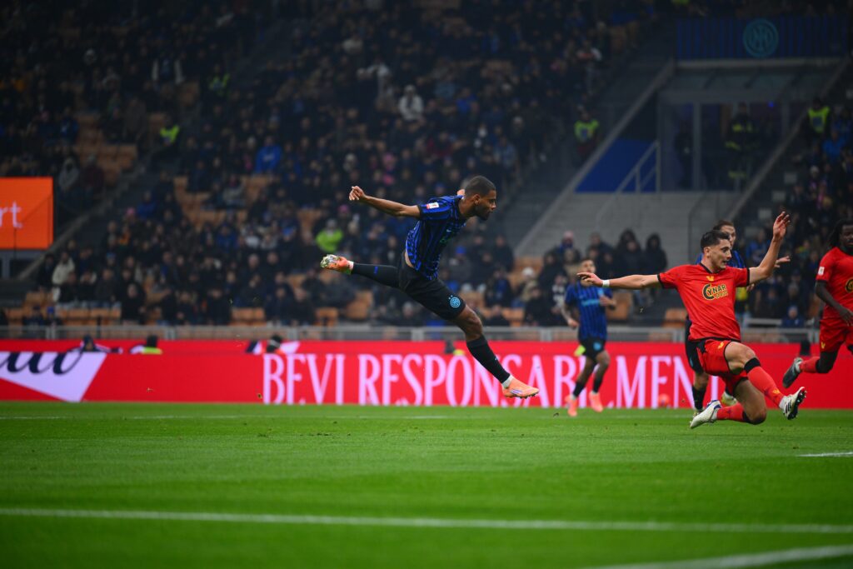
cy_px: 284
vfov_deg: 6.9
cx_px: 426
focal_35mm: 200
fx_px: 4739
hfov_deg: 10.3
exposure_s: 1/1600
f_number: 2.8
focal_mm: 200
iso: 2000
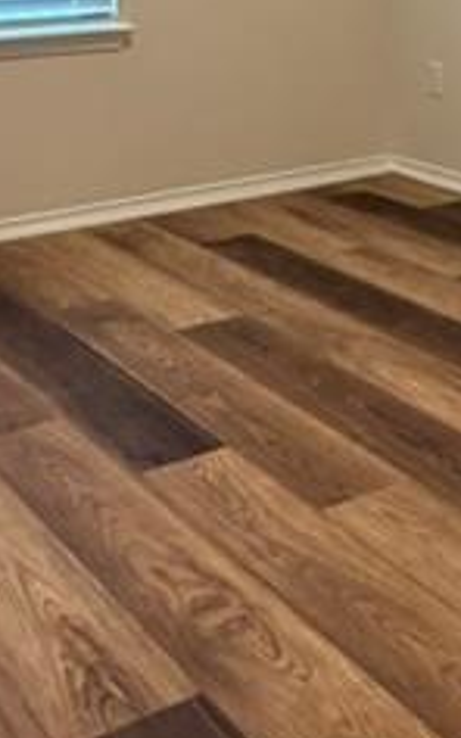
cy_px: -16
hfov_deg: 20.1
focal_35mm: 64
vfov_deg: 29.7
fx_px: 1287
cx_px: 368
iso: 500
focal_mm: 2.22
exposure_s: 1/60
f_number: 2.2
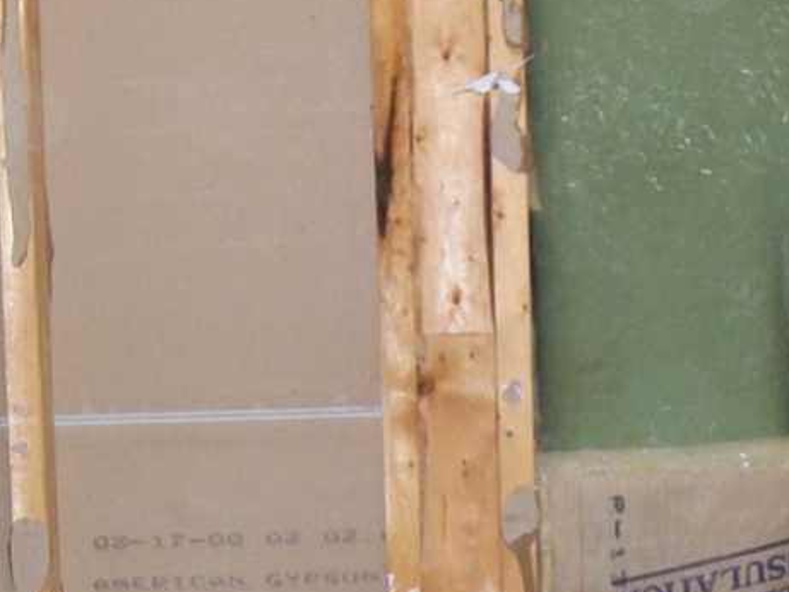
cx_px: 511
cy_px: 378
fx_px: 2371
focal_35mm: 104
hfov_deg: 18.8
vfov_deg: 14.2
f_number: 2.7
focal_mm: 6
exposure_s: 1/30
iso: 160
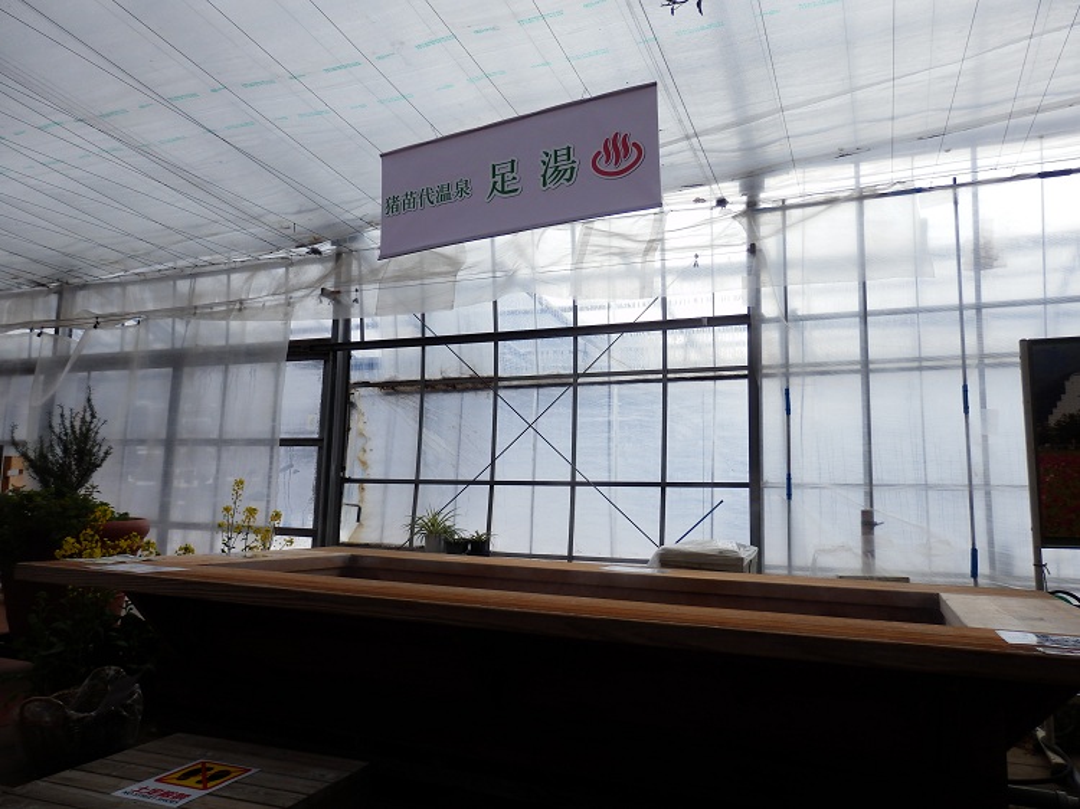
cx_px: 540
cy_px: 404
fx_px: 780
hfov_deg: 69.4
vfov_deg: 54.9
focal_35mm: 25
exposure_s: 1/640
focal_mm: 4.5
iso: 80
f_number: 3
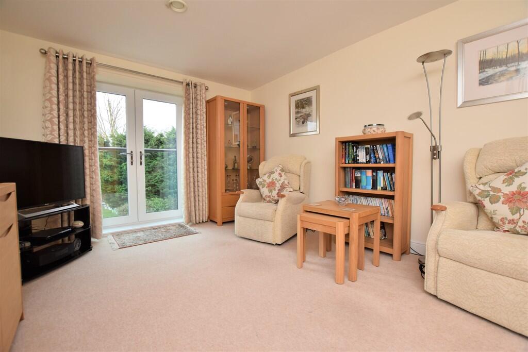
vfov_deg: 77.3
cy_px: 176
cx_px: 264
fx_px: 220
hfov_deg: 100.4
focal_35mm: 15
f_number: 4.5
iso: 800
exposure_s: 1/160
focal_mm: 10
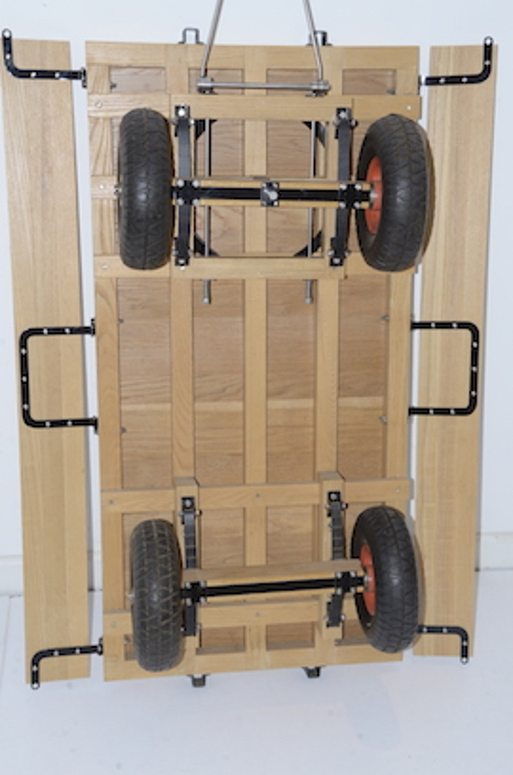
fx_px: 1128
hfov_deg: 25.6
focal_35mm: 52
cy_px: 388
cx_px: 256
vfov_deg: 37.9
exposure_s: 1/60
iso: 800
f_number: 14
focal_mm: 35
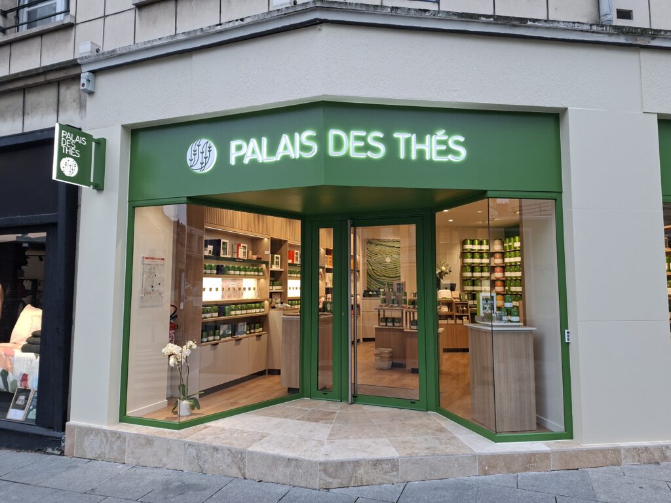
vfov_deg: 58.9
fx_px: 446
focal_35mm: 23
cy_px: 252
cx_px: 336
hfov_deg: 73.9
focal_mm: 5.54
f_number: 1.8
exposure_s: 1/100
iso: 50
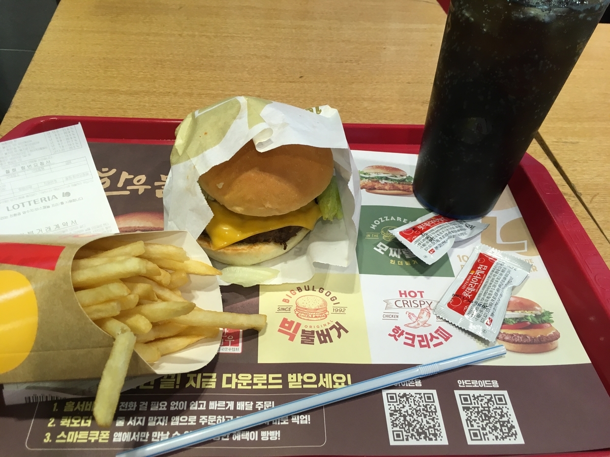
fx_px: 511
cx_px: 305
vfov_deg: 48.2
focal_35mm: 29
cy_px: 228
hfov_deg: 61.7
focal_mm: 4.15
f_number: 2.2
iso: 32
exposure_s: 1/30
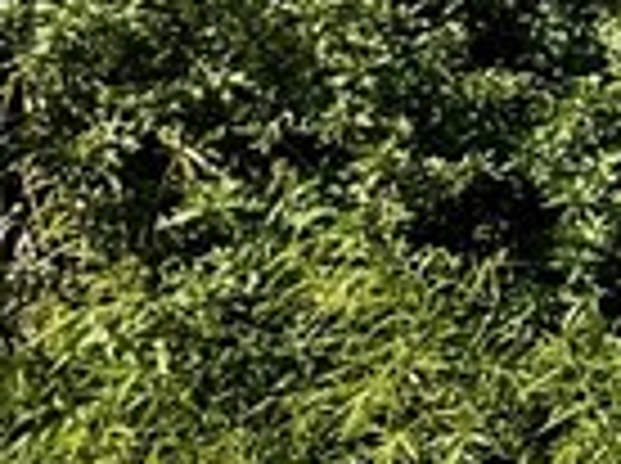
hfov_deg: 11.8
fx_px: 1862
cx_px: 1786
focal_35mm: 104
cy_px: -14
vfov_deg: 13.9
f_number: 2.2
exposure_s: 1/864
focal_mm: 2.22
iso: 50
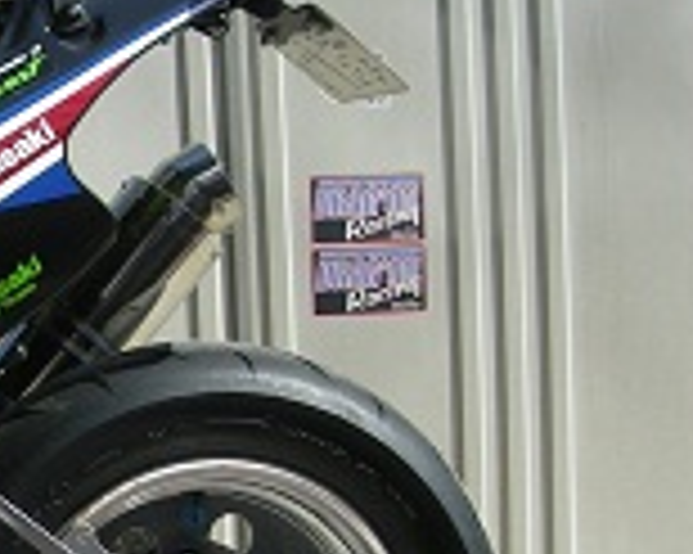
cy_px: 601
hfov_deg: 15.2
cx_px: -412
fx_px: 2357
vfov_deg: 13.1
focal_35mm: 115
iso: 50
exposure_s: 1/154
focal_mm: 5.7
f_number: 5.7
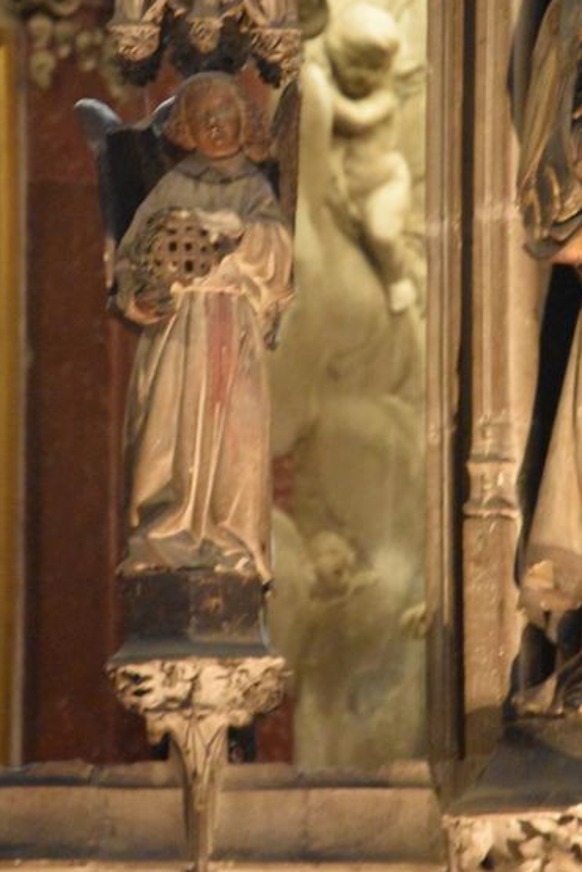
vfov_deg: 5.4
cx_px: 240
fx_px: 9179
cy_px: 334
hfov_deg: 3.6
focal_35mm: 379
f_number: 5.6
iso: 12800
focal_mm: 200
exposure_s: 1/50
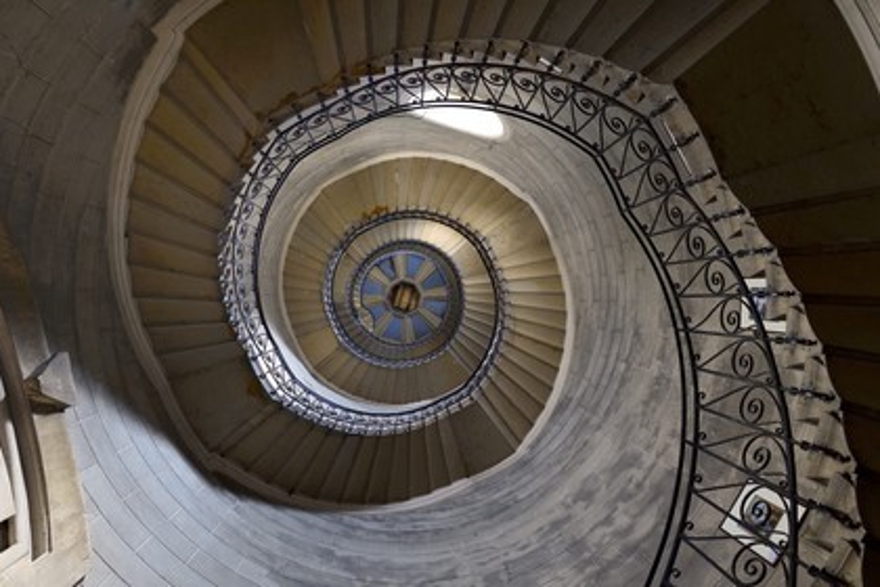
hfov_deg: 84.0
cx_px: 440
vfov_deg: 61.9
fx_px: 489
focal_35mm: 20
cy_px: 294
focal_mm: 20
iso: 800
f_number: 7.1
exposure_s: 1/6
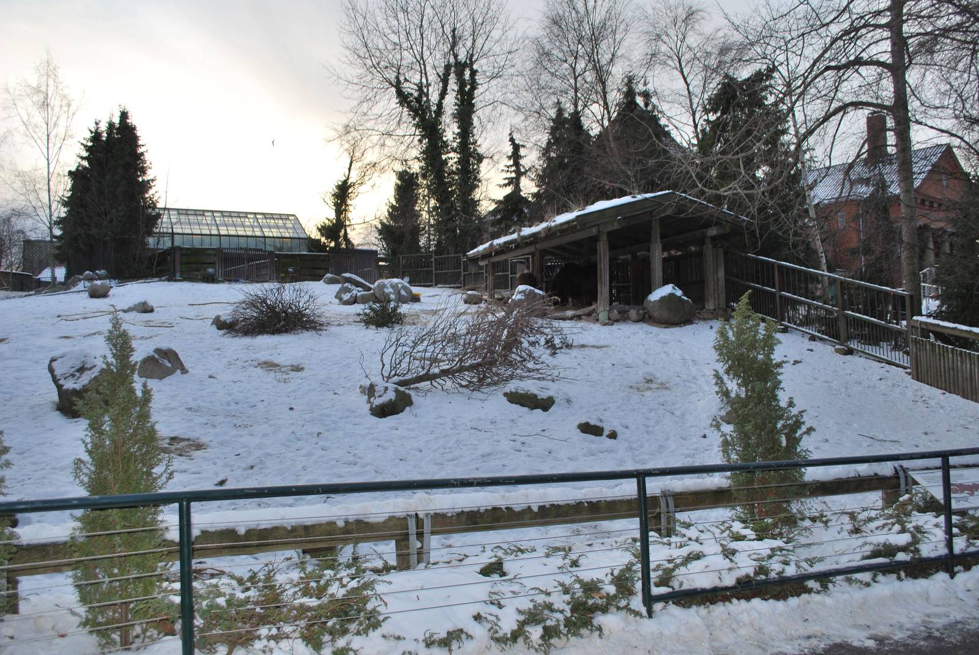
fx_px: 817
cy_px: 328
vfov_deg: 43.7
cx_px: 490
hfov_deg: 61.9
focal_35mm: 30
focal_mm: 20
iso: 100
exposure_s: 1/200
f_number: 6.3
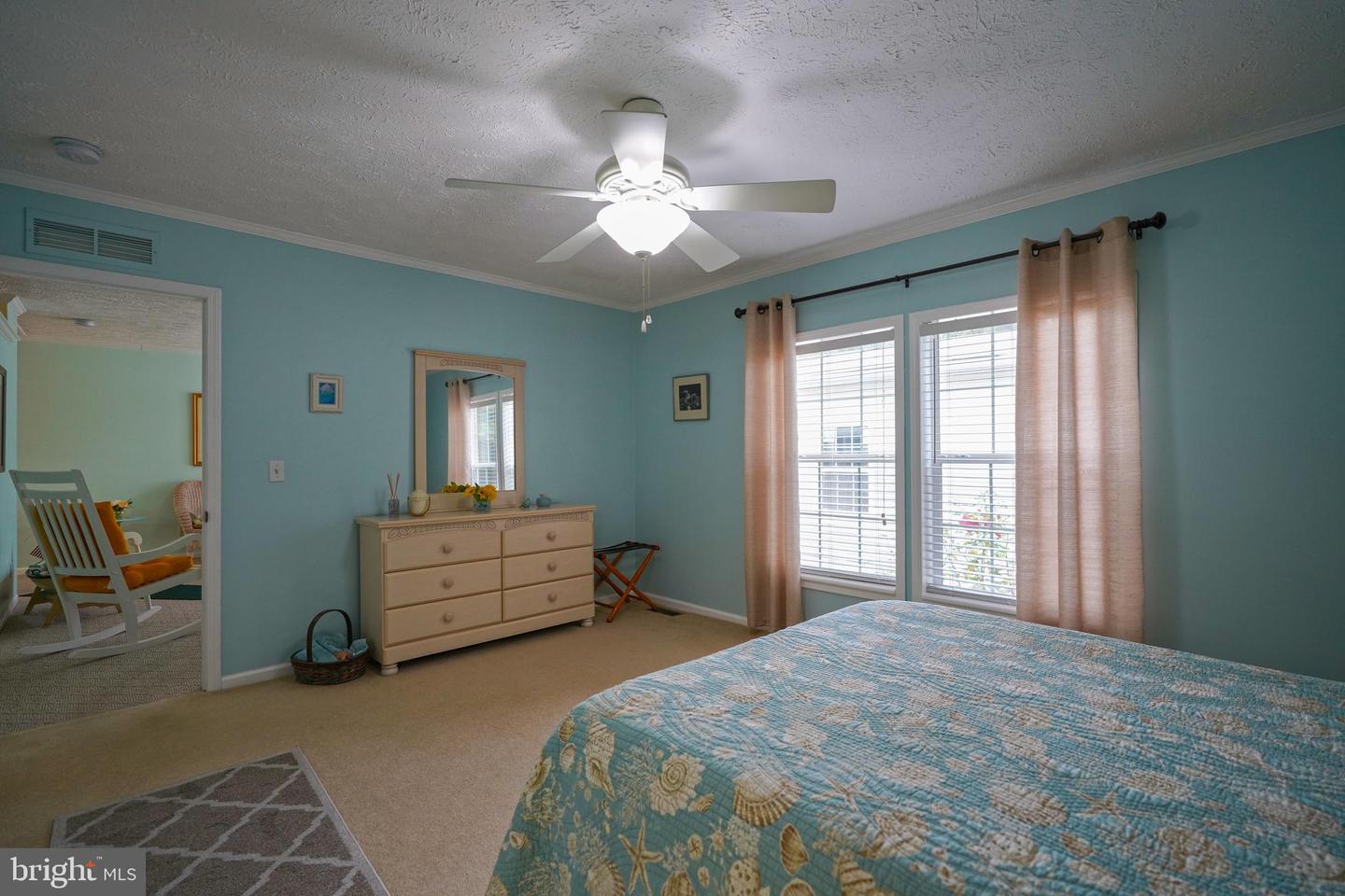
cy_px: 448
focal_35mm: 16
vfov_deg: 73.7
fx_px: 598
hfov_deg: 96.7
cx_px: 672
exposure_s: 1/160
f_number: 4
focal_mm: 16
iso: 640
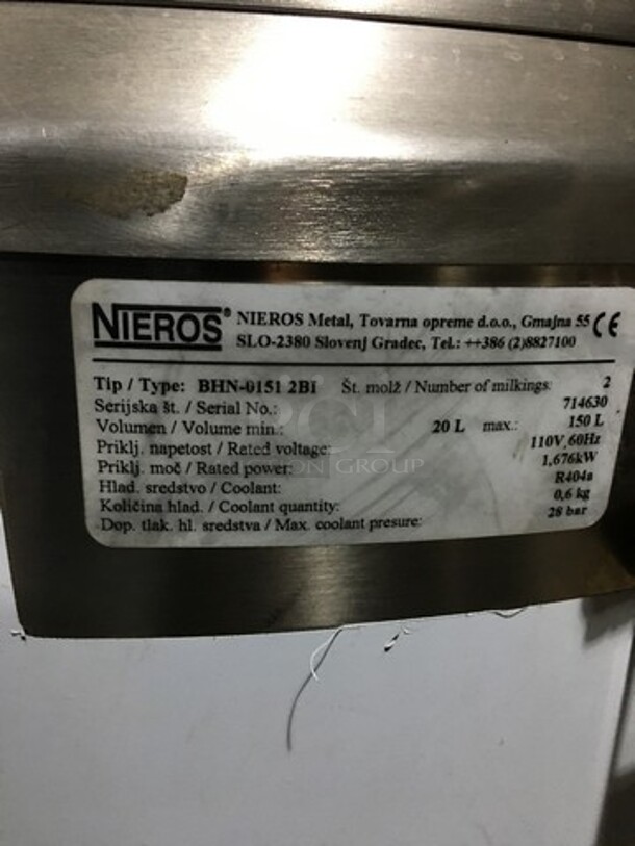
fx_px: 709
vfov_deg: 61.7
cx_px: 318
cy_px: 423
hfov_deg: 48.2
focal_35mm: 29
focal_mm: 4.15
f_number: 2.2
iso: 100
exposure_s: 1/10
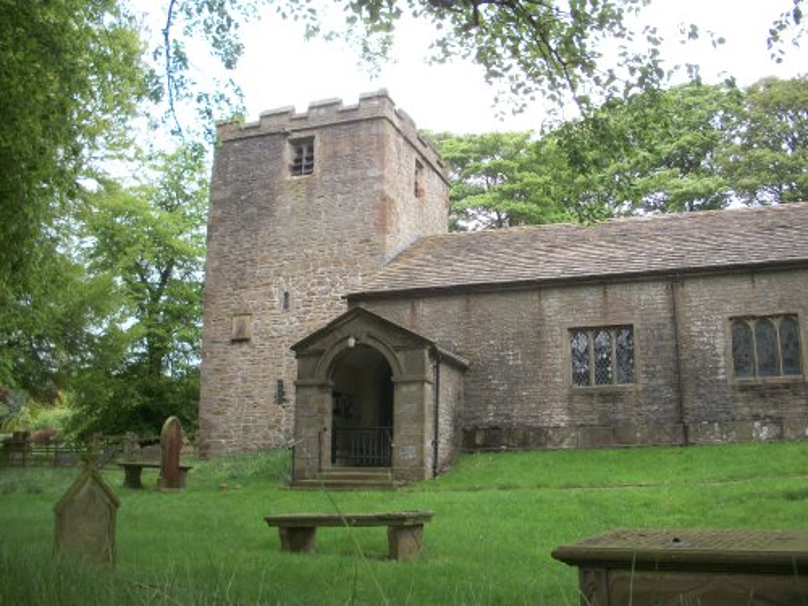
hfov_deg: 52.6
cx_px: 404
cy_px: 303
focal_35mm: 35
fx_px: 817
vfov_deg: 40.7
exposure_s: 1/125
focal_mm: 6.3
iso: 80
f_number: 3.1
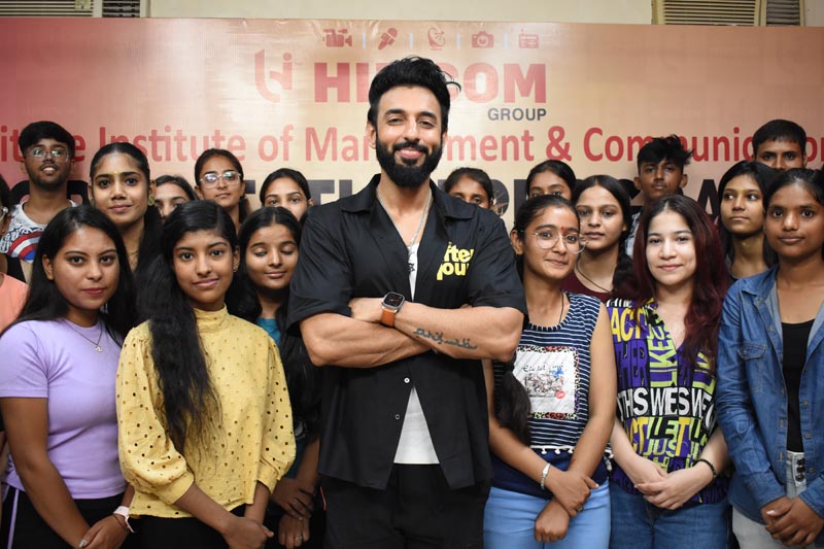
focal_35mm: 39
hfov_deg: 49.6
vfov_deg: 34.2
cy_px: 274
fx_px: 892
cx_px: 412
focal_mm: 26
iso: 2000
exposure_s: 1/100
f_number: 4
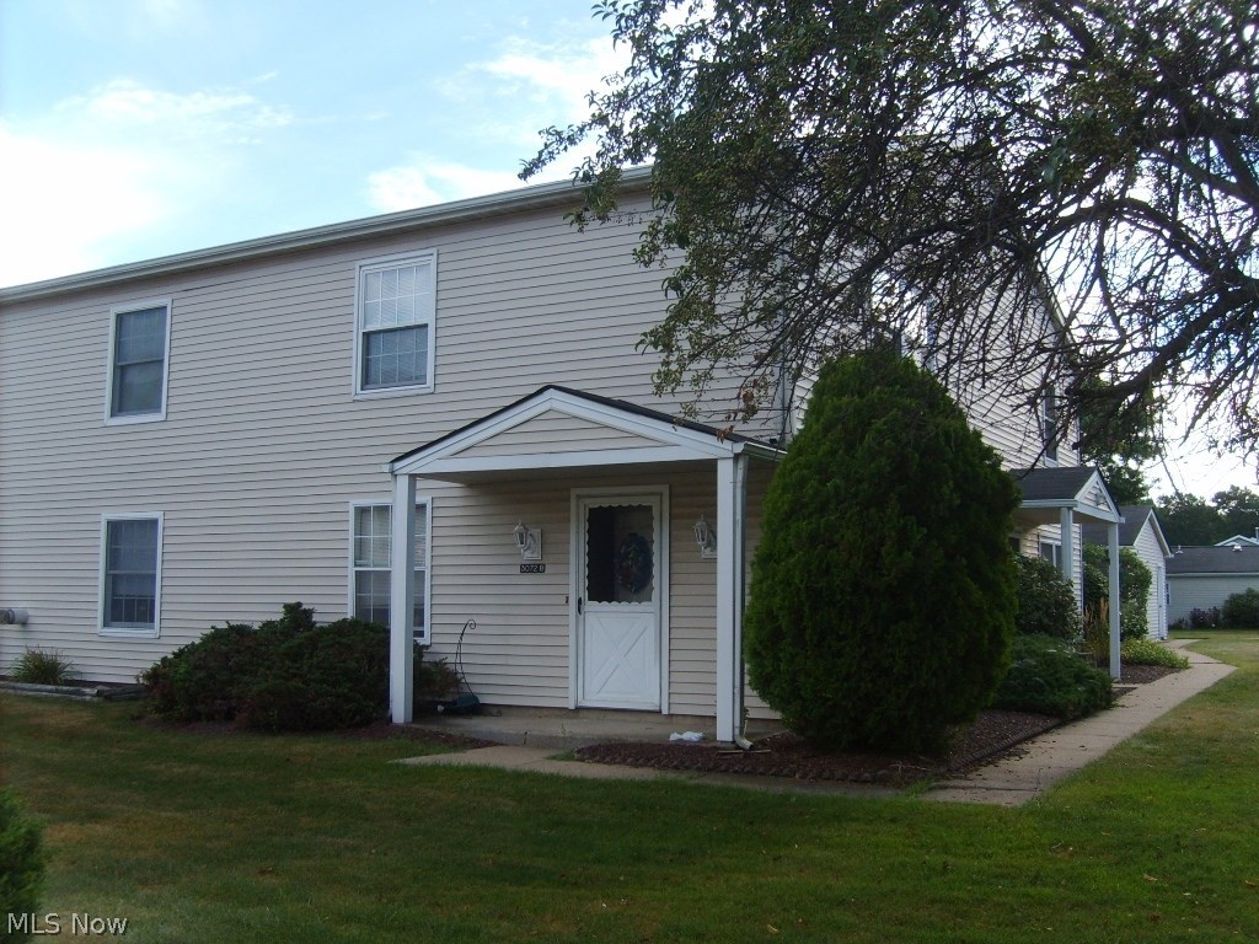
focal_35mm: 35
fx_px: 1273
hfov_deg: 52.6
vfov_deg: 40.7
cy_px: 472
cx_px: 630
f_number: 2.8
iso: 50
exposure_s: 1/500
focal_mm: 5.8
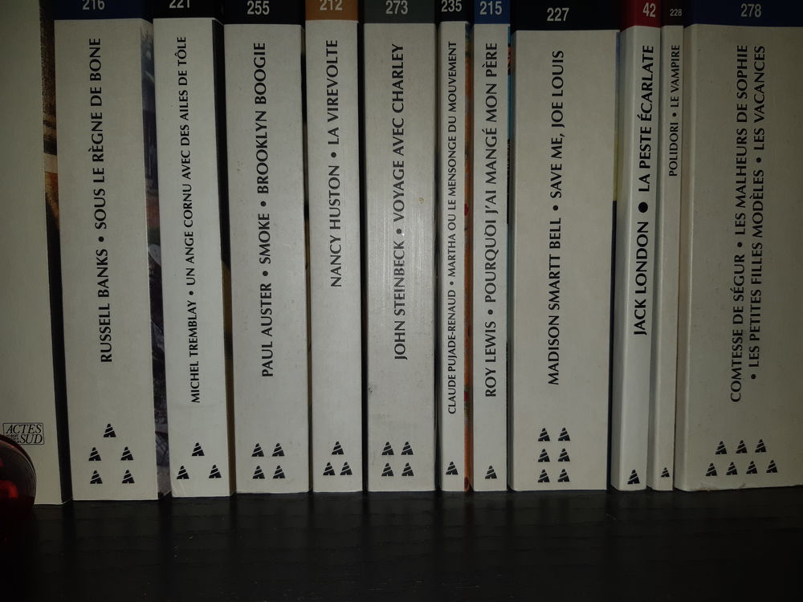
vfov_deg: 53.1
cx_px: 402
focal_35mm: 26
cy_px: 301
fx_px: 603
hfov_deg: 67.3
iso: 40
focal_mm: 3.93
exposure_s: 1/614
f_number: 1.7
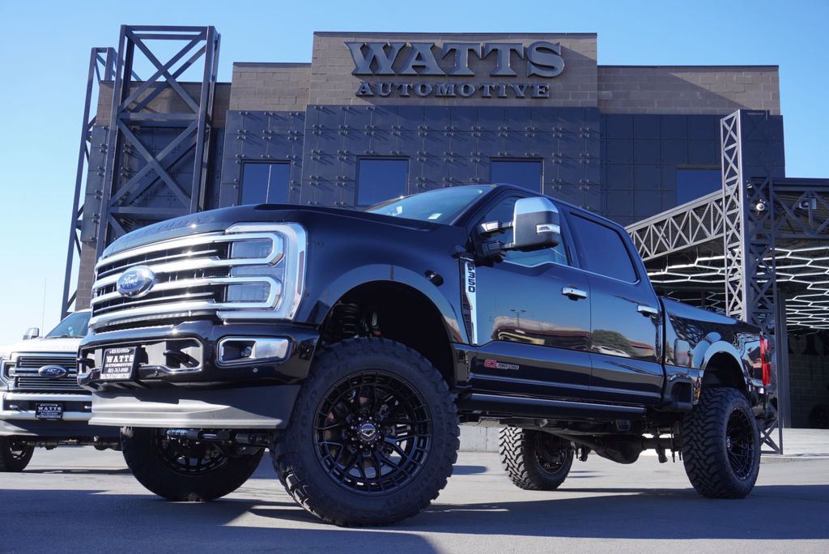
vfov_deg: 35.5
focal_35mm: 38
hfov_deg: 51.3
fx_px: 864
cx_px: 414
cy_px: 277
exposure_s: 1/125
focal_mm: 25
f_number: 6.3
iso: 100
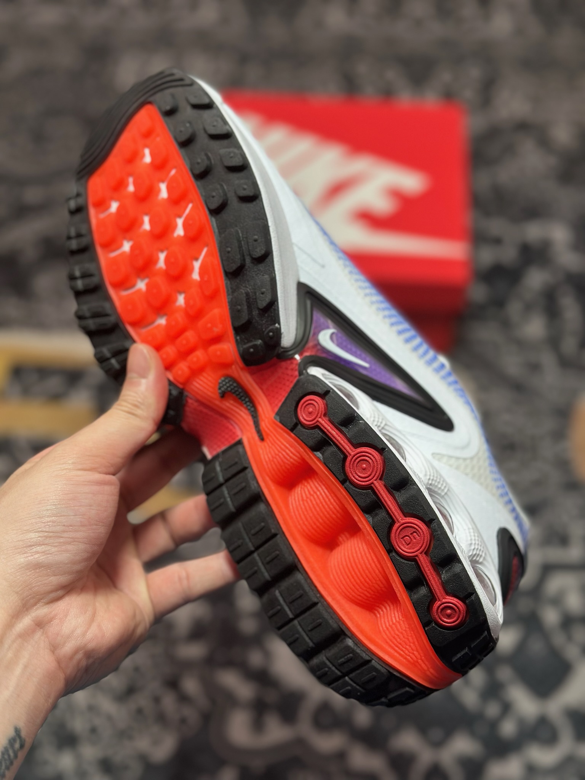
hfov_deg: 30.3
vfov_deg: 39.7
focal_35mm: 48
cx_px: 292
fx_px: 1082
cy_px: 390
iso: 80
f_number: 1.78
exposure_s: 1/439
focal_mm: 6.86
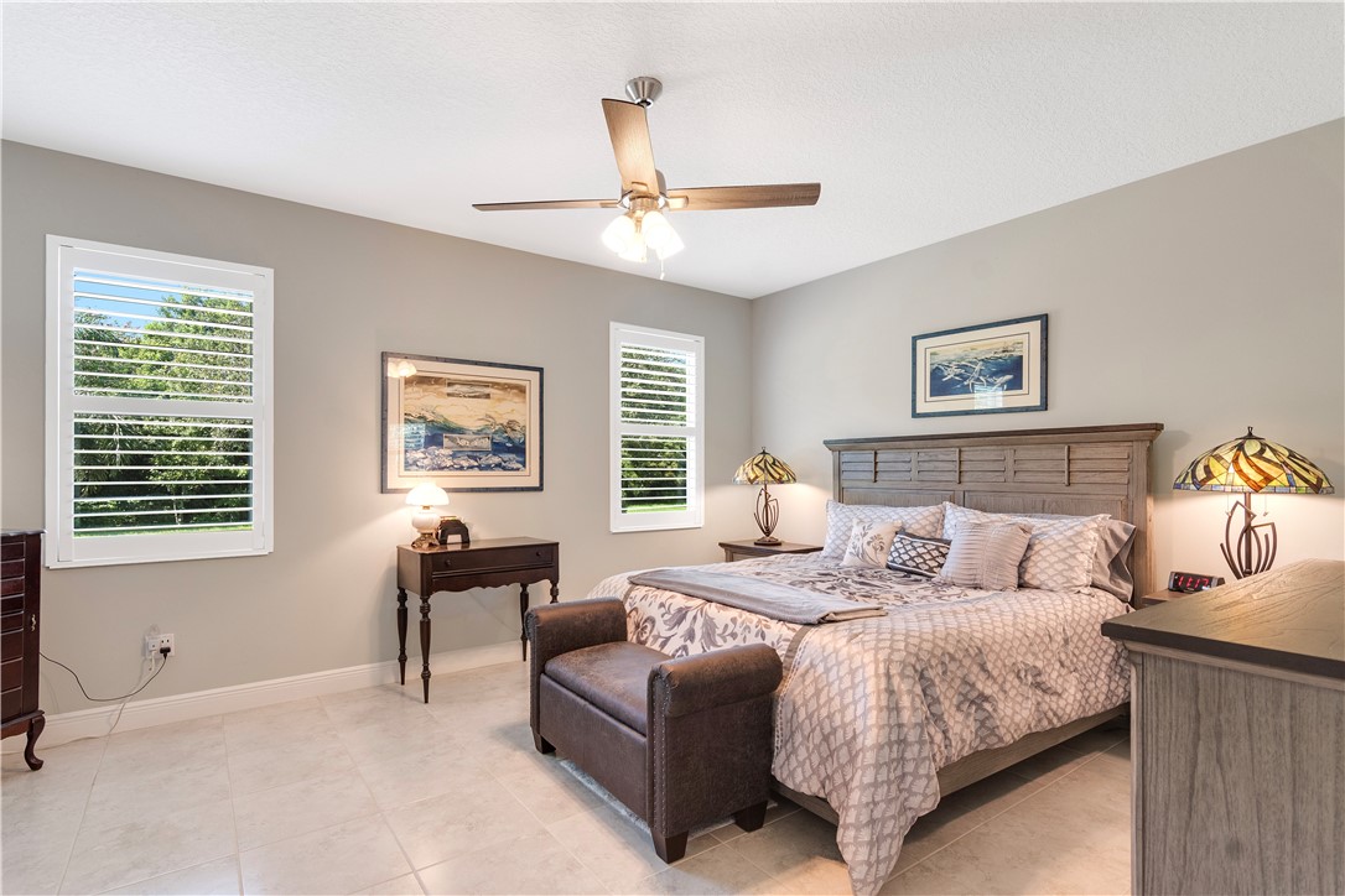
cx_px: 672
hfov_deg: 95.0
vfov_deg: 72.1
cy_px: 448
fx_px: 616
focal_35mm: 16
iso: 320
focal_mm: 11
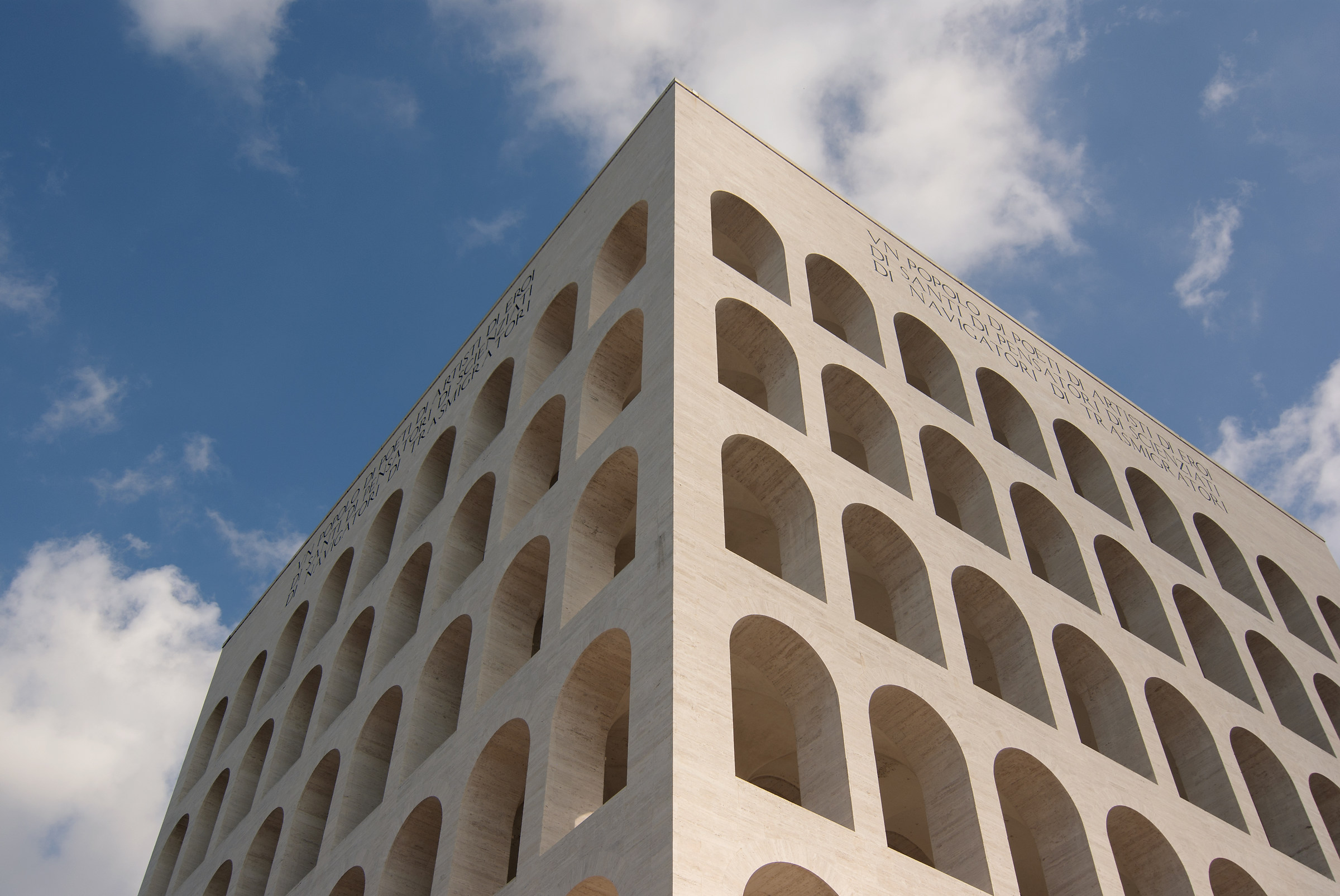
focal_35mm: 36
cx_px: 670
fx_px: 1341
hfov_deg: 53.1
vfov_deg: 37.0
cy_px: 448
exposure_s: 1/800
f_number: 5
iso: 100
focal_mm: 24
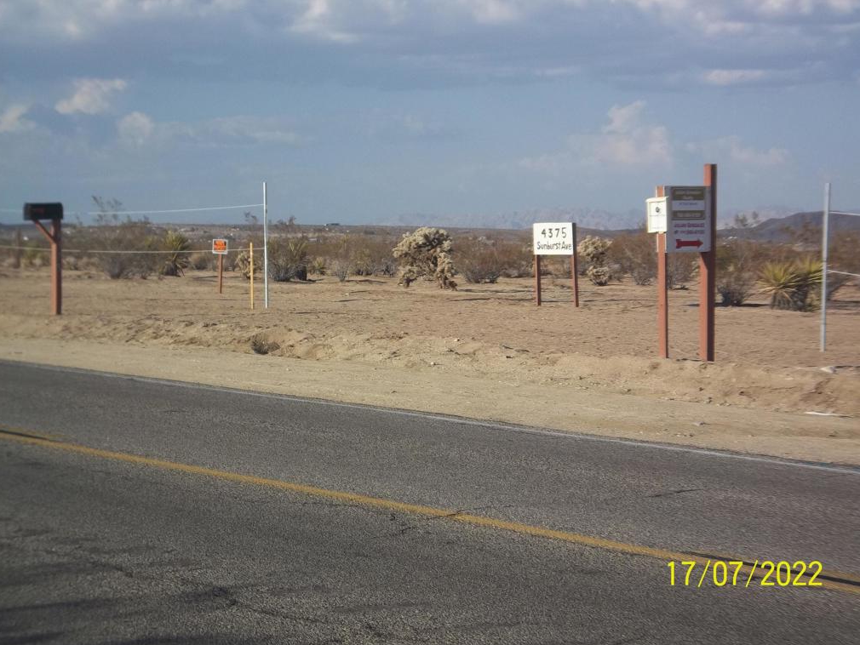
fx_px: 1864
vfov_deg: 19.6
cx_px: 431
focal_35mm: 75
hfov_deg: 26.0
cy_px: 326
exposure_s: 1/200
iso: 80
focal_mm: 13.2
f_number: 9.8
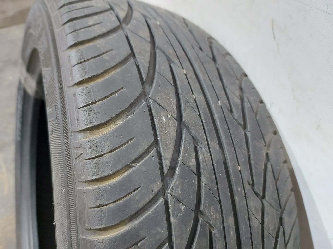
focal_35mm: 24
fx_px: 231
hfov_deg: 71.6
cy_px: 124
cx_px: 166
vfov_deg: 56.8
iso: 250
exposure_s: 1/33
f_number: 1.8
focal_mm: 5.23
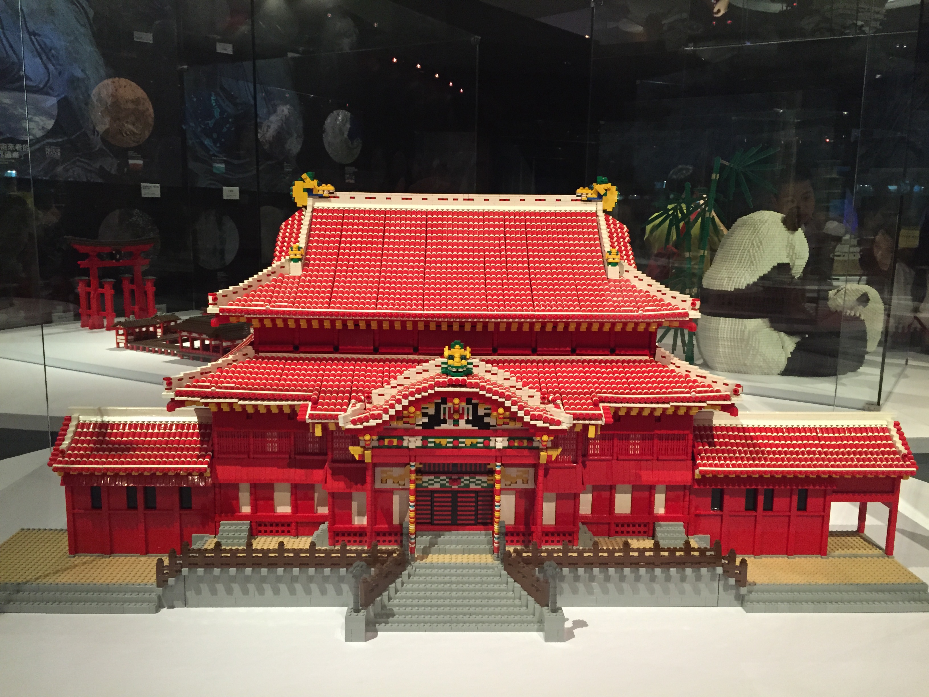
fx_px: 778
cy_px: 348
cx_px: 464
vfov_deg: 48.2
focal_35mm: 29
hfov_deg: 61.7
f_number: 2.2
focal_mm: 4.15
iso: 250
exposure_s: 1/30
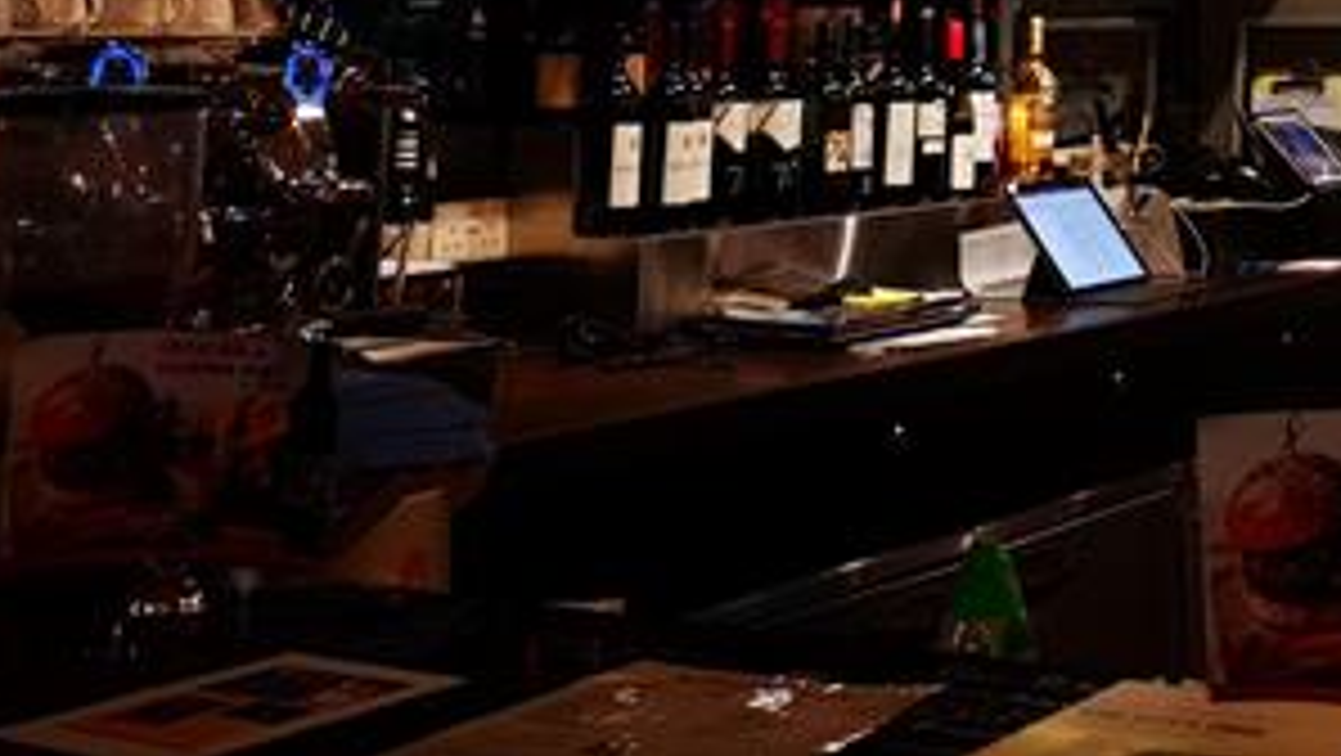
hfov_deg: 28.3
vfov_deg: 15.4
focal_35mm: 71
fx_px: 2526
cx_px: 1278
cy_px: -454
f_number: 1.8
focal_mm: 3.95
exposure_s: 1/25.7
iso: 320
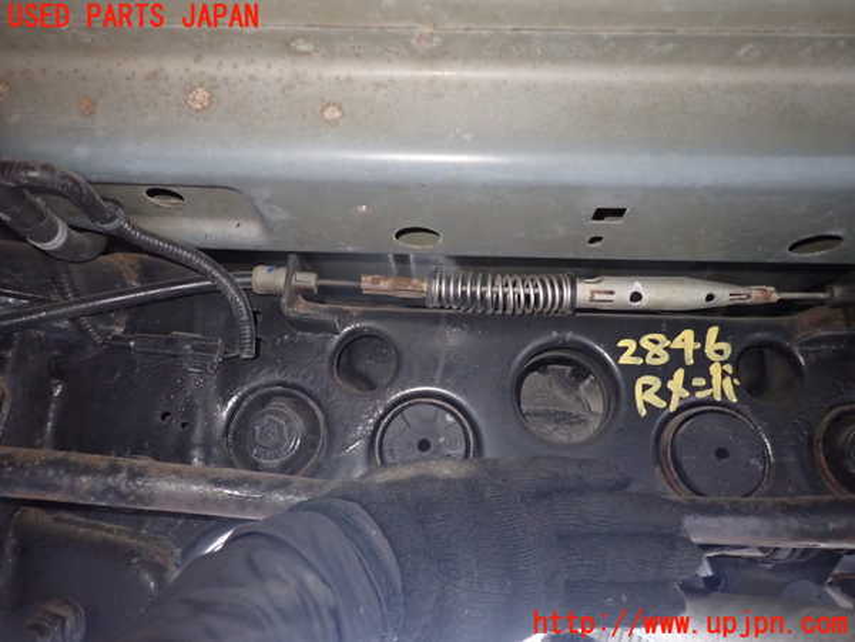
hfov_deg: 69.4
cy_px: 321
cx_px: 428
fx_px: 617
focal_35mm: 25
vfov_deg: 54.9
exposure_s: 1/25
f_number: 2
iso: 800
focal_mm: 4.5
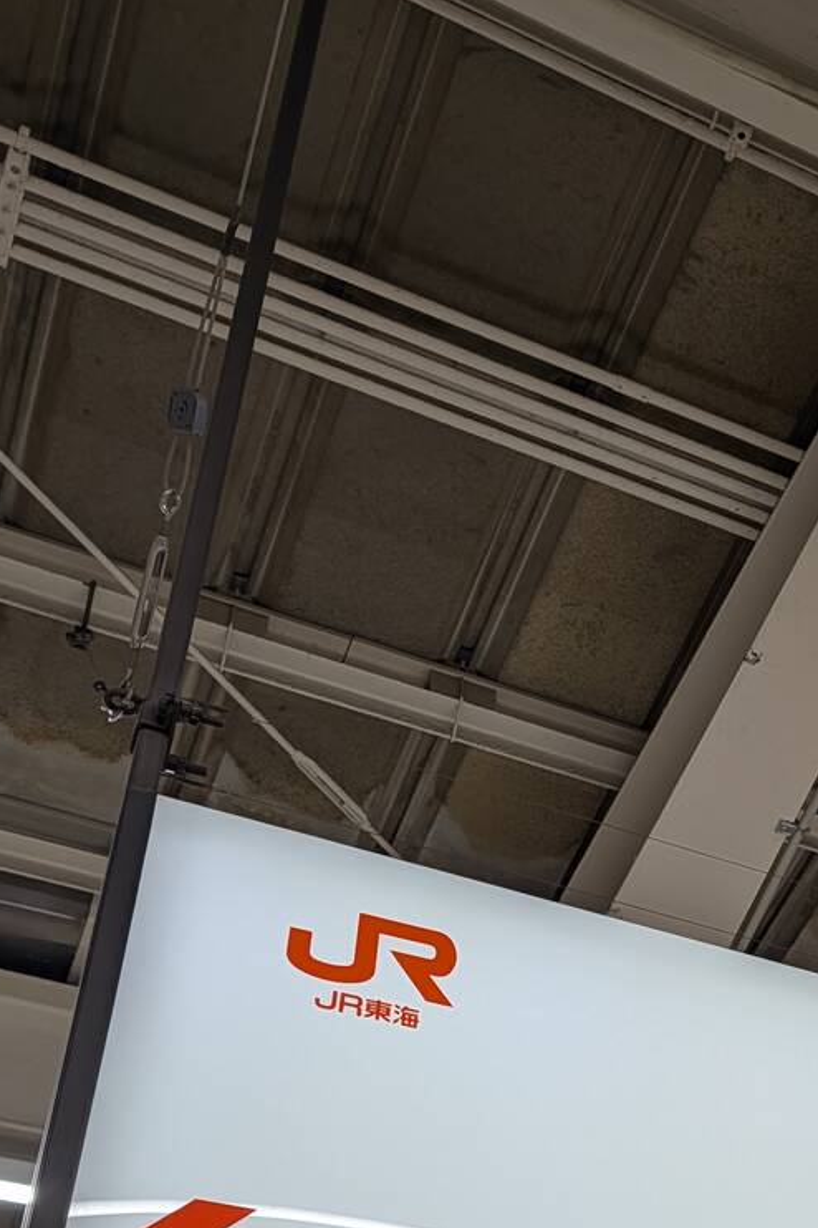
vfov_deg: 35.4
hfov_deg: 23.1
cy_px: 1019
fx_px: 1840
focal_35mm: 54
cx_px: 971
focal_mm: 6.9
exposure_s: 1/100
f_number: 1.68
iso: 25
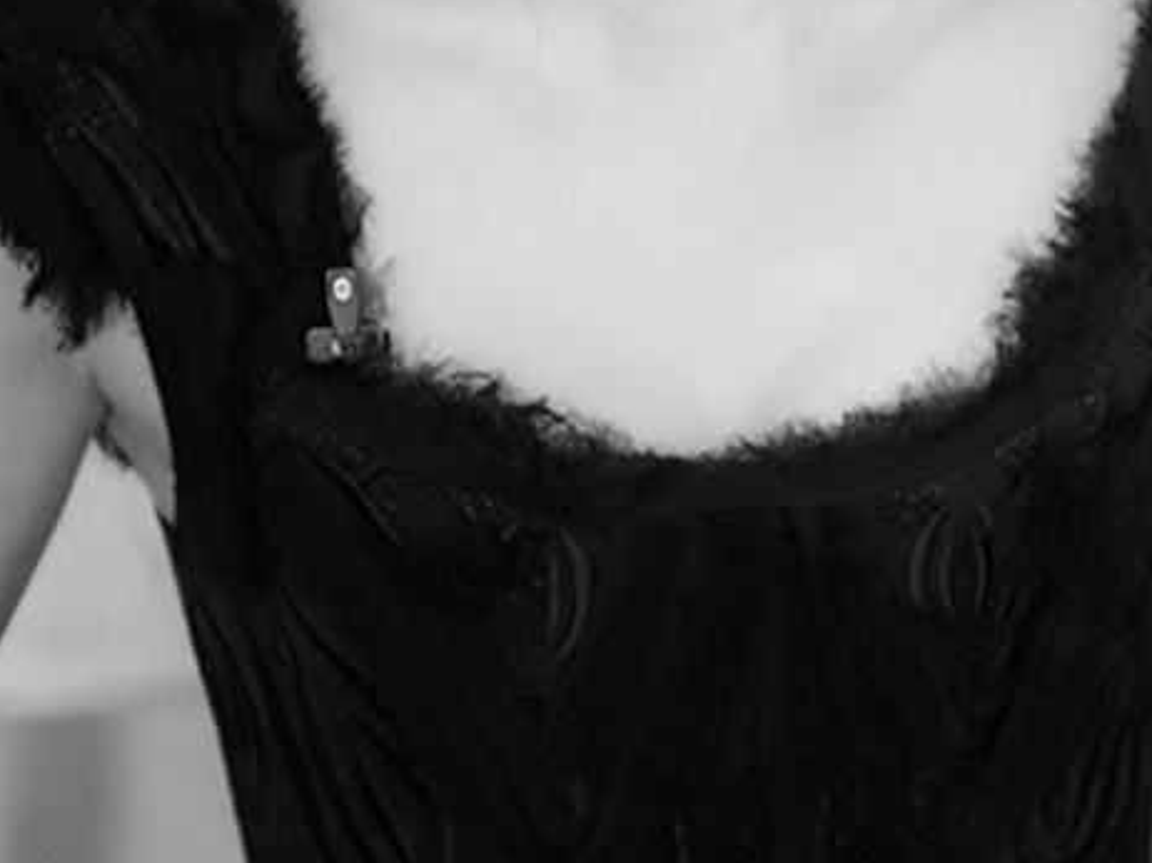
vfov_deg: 8.5
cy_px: 287
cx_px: 935
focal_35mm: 175
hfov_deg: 11.3
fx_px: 5821
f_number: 2.8
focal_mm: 70
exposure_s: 1/125
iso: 1000
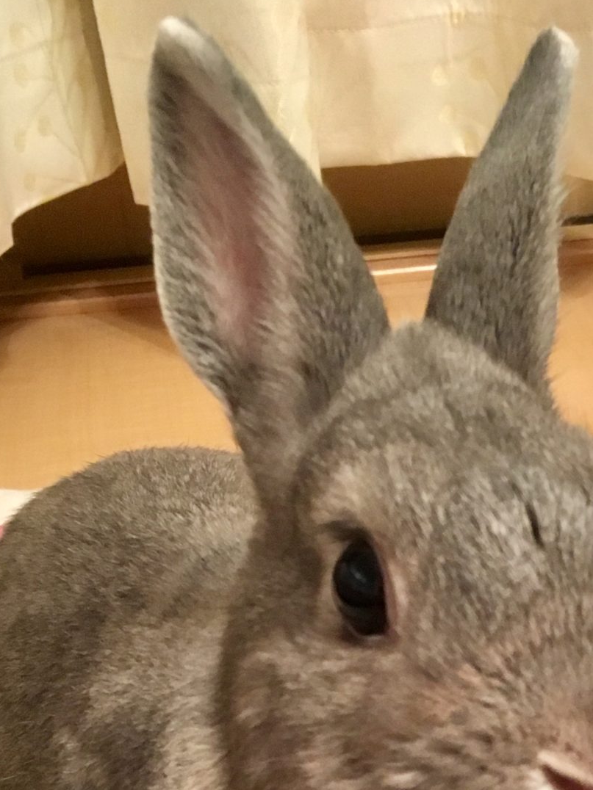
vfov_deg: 25.5
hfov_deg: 20.9
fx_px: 1576
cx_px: 512
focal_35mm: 69
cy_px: 932
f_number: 2.2
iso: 200
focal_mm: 4.15
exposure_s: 1/24
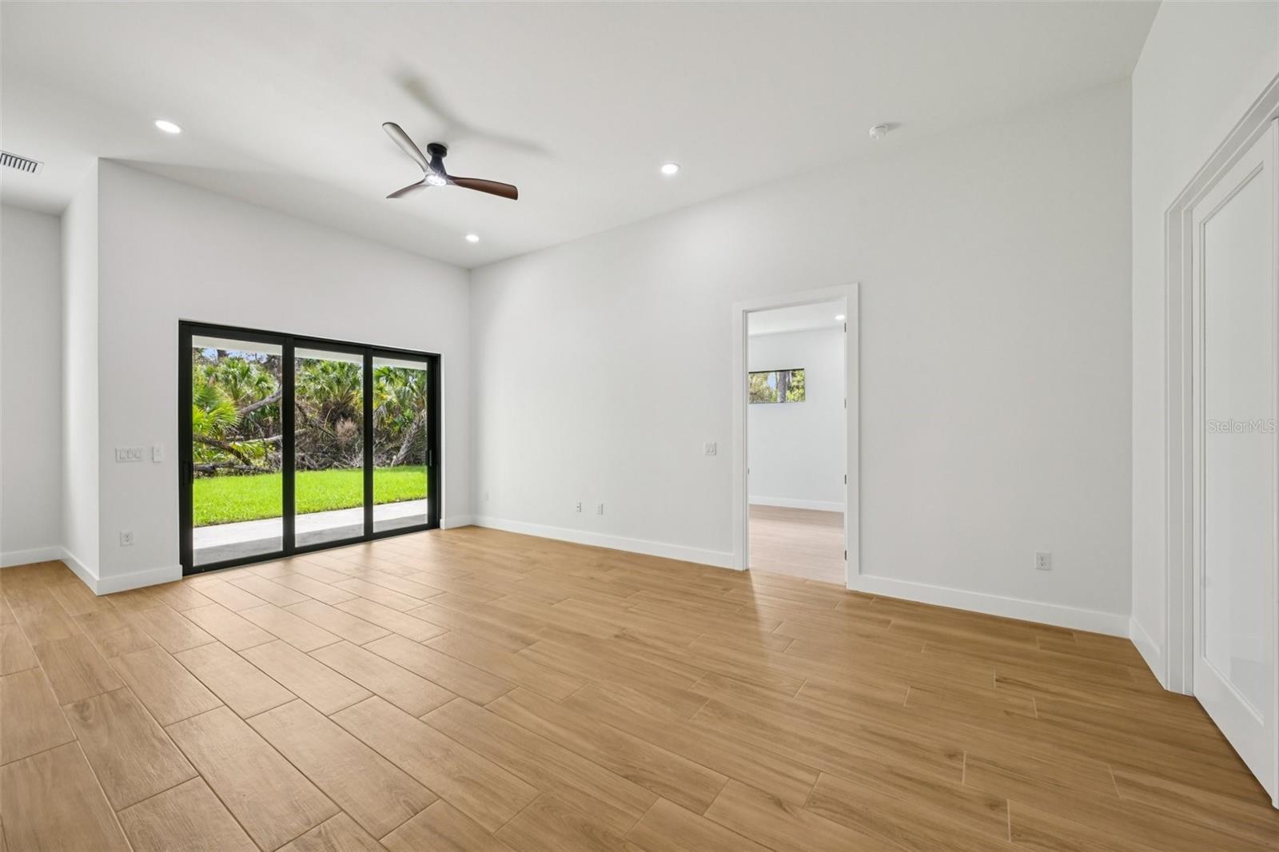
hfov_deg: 104.3
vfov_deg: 81.2
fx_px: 497
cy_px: 426
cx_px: 640
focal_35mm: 14
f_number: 8
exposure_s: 1/125
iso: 400
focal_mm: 14
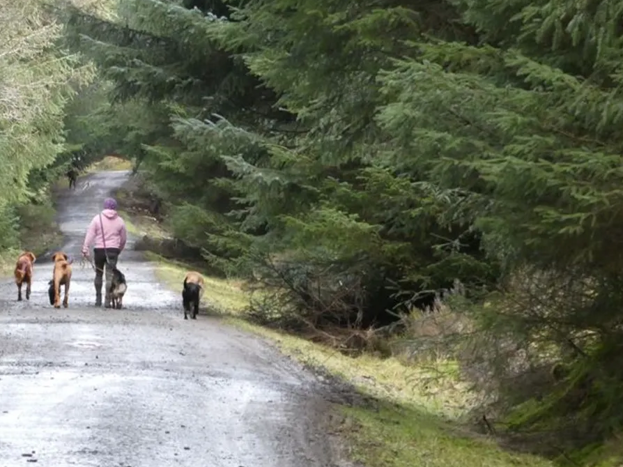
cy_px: 104
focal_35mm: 298
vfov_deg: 5.0
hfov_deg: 6.6
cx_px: 134
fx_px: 5362
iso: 320
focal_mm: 33.2
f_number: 5.6
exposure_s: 1/80
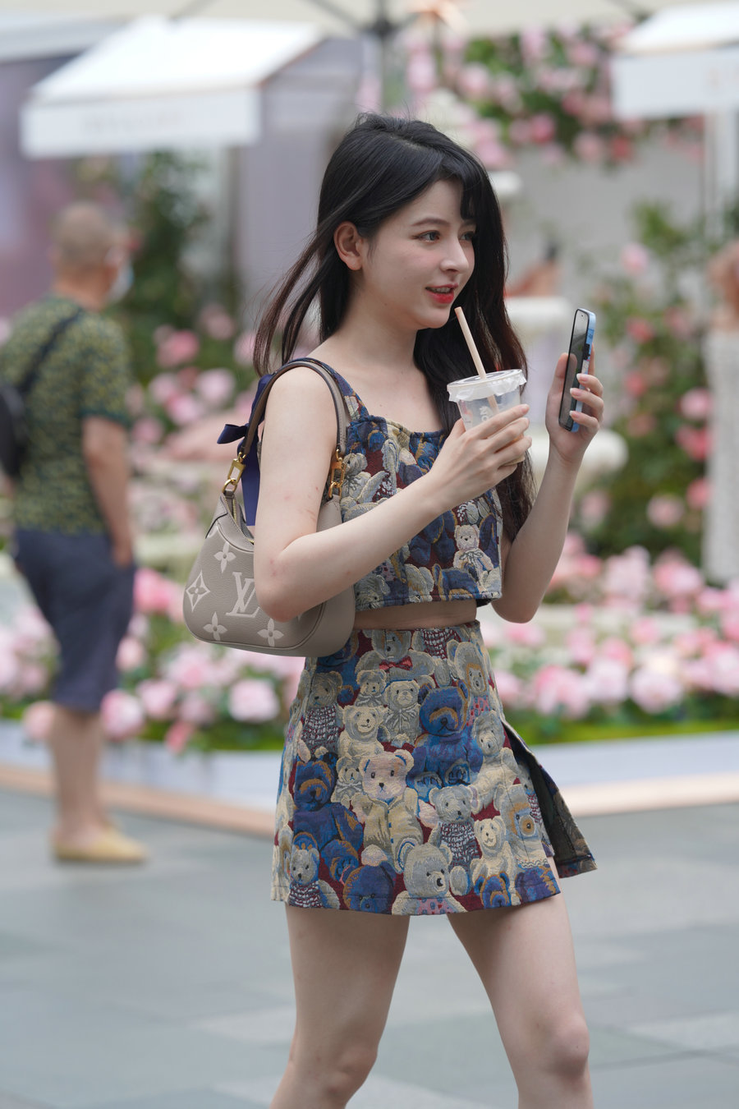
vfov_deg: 15.2
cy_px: 554
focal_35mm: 135
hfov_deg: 10.2
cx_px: 370
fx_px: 4157
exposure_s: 1/640
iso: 320
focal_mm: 135
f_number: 3.5
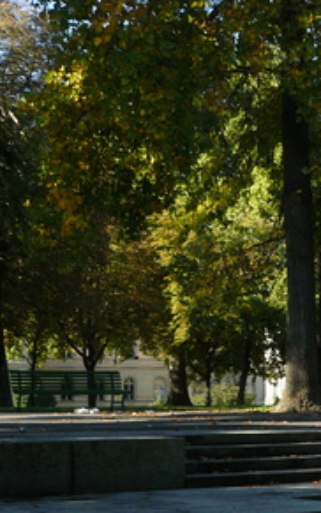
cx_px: 489
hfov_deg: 14.5
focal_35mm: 84
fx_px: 1175
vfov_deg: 24.2
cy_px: 416
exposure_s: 1/200
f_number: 4
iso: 100
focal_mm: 6
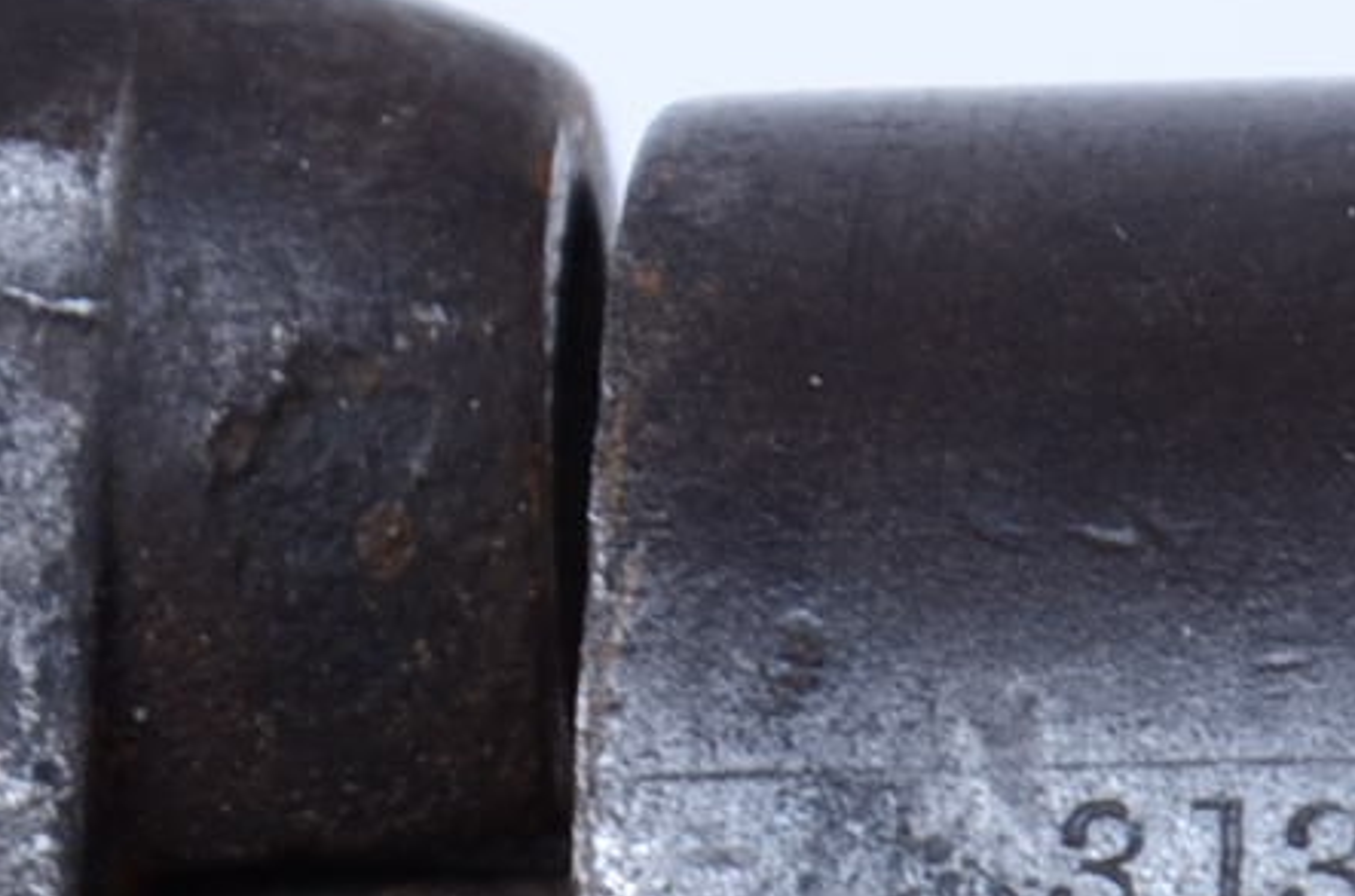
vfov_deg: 1.6
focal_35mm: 876
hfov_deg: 2.4
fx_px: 32881
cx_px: 1899
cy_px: 1226
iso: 100
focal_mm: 105
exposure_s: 1/100
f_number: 9
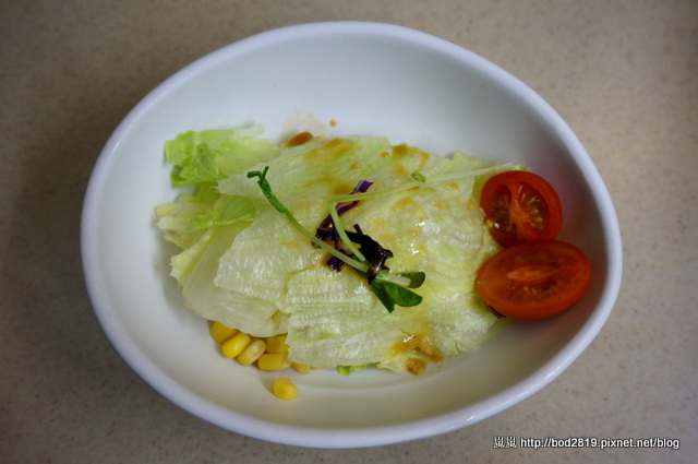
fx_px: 697
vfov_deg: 36.8
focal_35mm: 36
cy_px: 232
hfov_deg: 53.2
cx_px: 349
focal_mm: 24
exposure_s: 1/60
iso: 400
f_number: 4.5
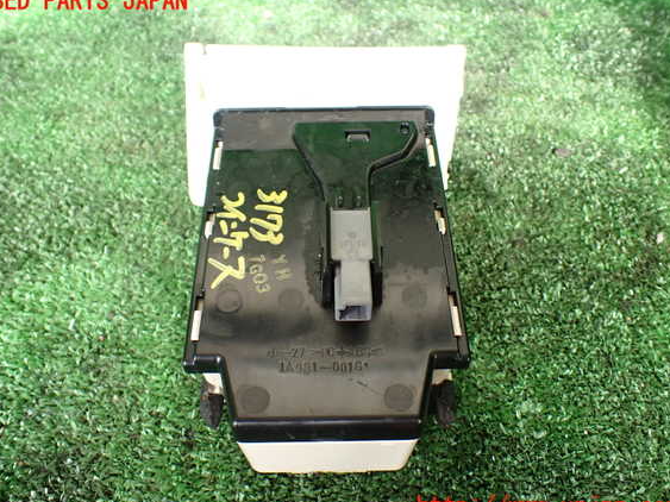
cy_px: 255
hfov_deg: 56.8
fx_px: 619
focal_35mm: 32
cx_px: 328
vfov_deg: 44.1
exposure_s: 1/125
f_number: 2.3
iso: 500
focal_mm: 5.4
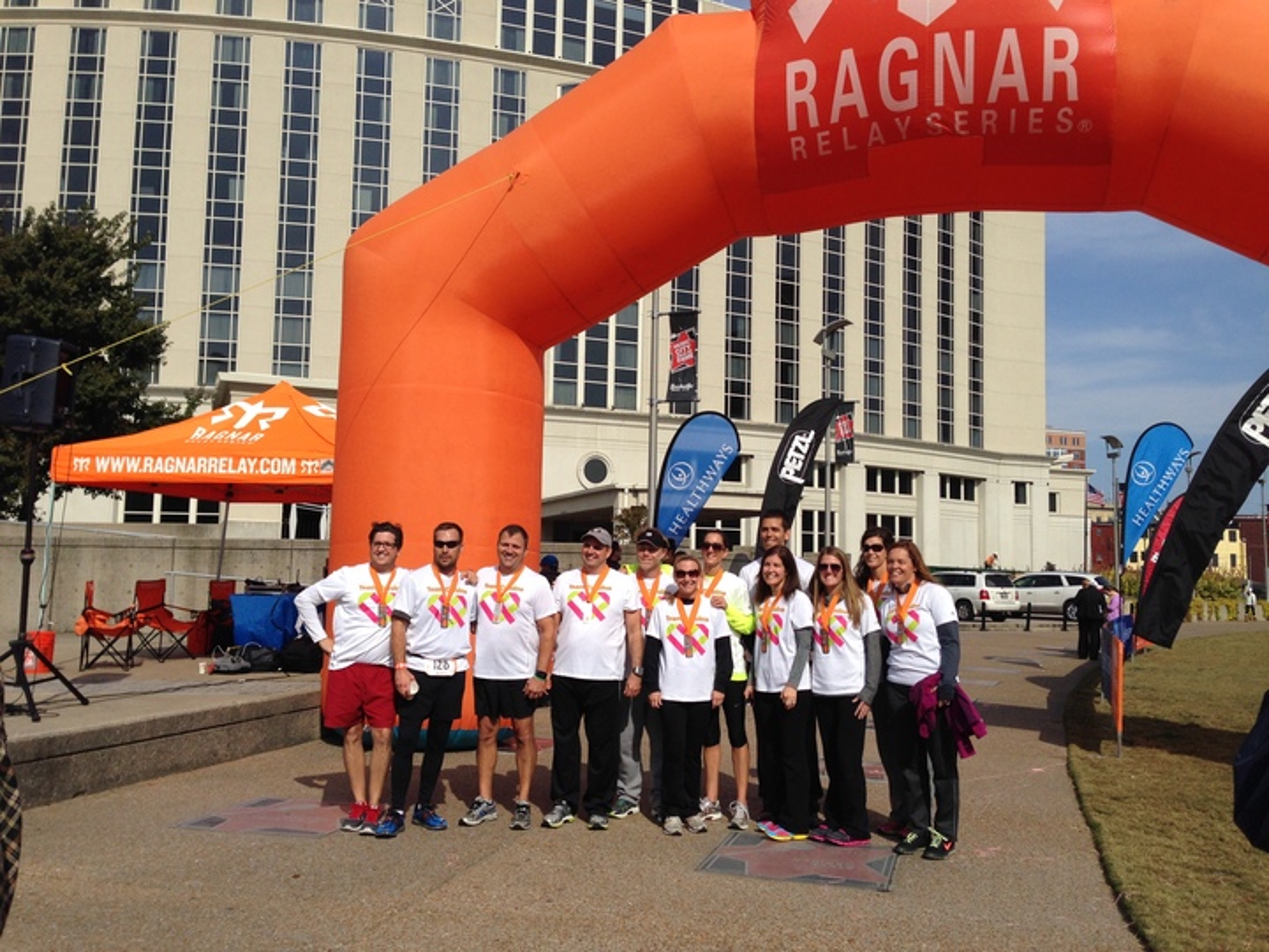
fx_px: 1210
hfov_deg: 55.4
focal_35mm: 33
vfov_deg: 42.9
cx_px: 634
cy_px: 476
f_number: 2.4
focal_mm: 4.12
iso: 50
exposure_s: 1/2857
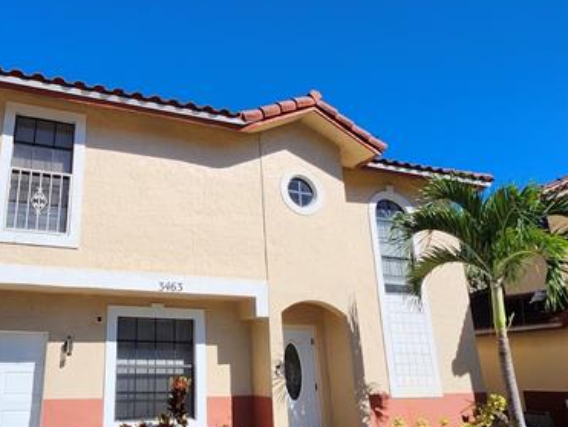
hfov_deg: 61.8
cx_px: 187
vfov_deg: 49.8
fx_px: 460
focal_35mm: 28
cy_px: 222
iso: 40
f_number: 2.2
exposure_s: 1/2958
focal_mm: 1.74
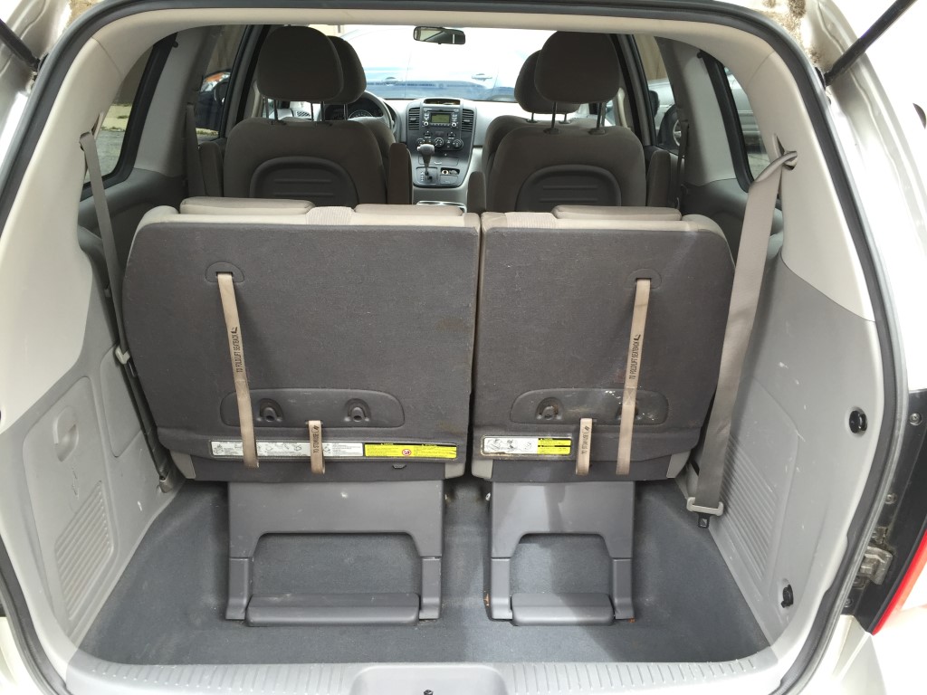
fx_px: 777
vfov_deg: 48.2
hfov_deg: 61.7
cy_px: 348
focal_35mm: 29
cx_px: 464
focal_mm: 4.15
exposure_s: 1/120
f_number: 2.2
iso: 50
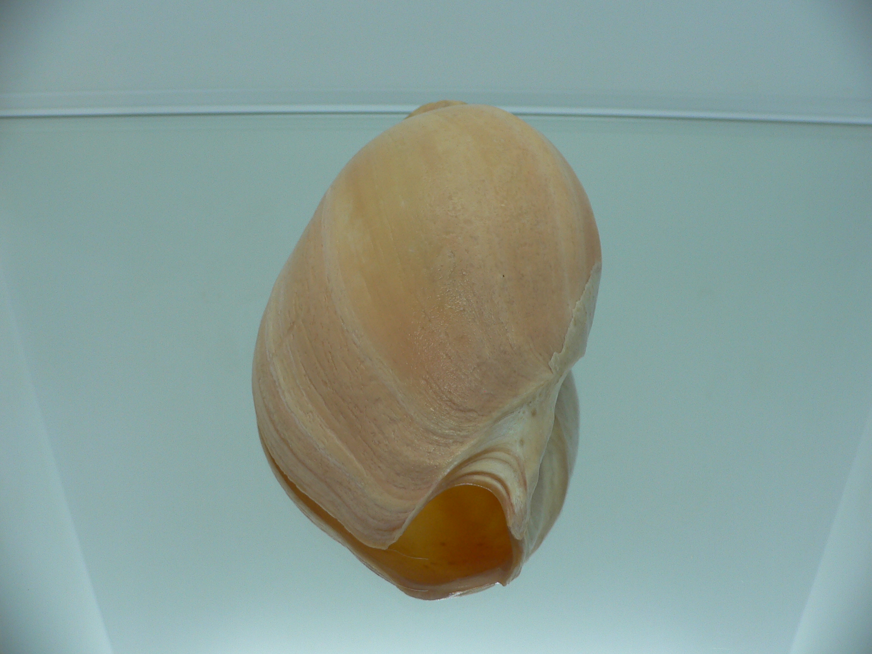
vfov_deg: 40.7
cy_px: 327
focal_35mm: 35
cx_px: 436
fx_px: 882
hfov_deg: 52.6
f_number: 2.8
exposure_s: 1/60
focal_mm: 4.6
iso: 80
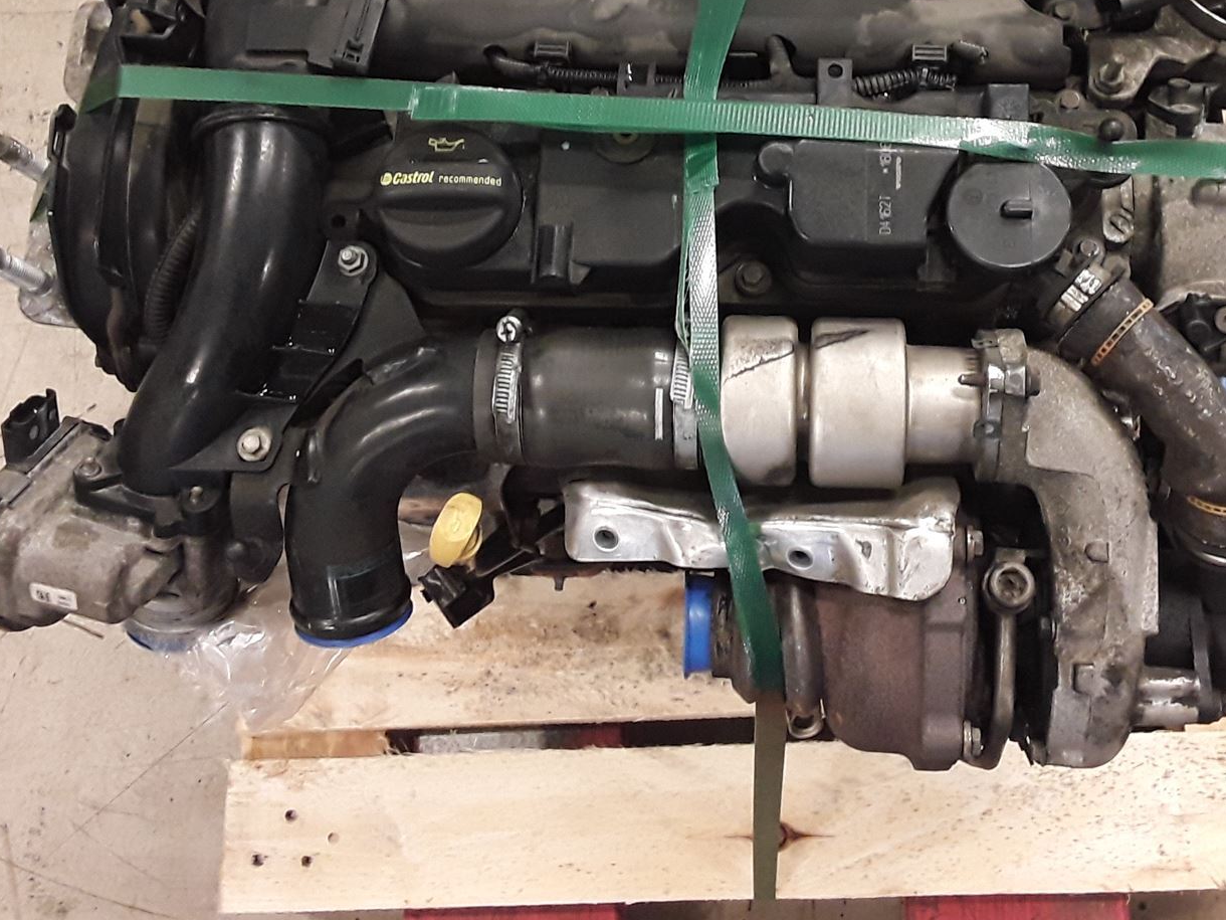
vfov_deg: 30.6
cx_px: 734
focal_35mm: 47
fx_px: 1665
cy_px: 277
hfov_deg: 40.3
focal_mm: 2.91
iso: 160
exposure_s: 1/50
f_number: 1.9
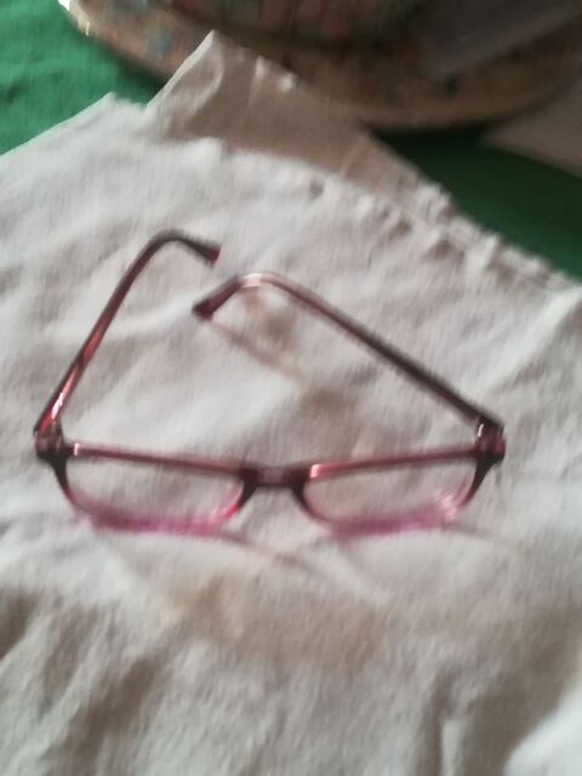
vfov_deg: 38.9
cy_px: 388
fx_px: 1098
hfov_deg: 29.7
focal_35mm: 49
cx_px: 291
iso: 640
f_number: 2.2
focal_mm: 3.83
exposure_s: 1/20
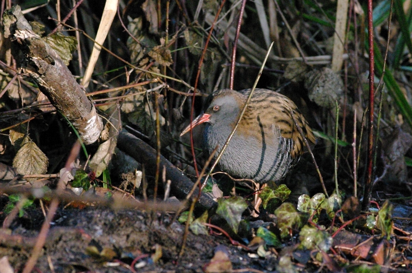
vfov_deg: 3.0
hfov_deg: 4.6
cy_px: 136
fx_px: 5144
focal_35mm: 450
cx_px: 206
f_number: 5.6
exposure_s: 1/1500
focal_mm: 300
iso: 3200
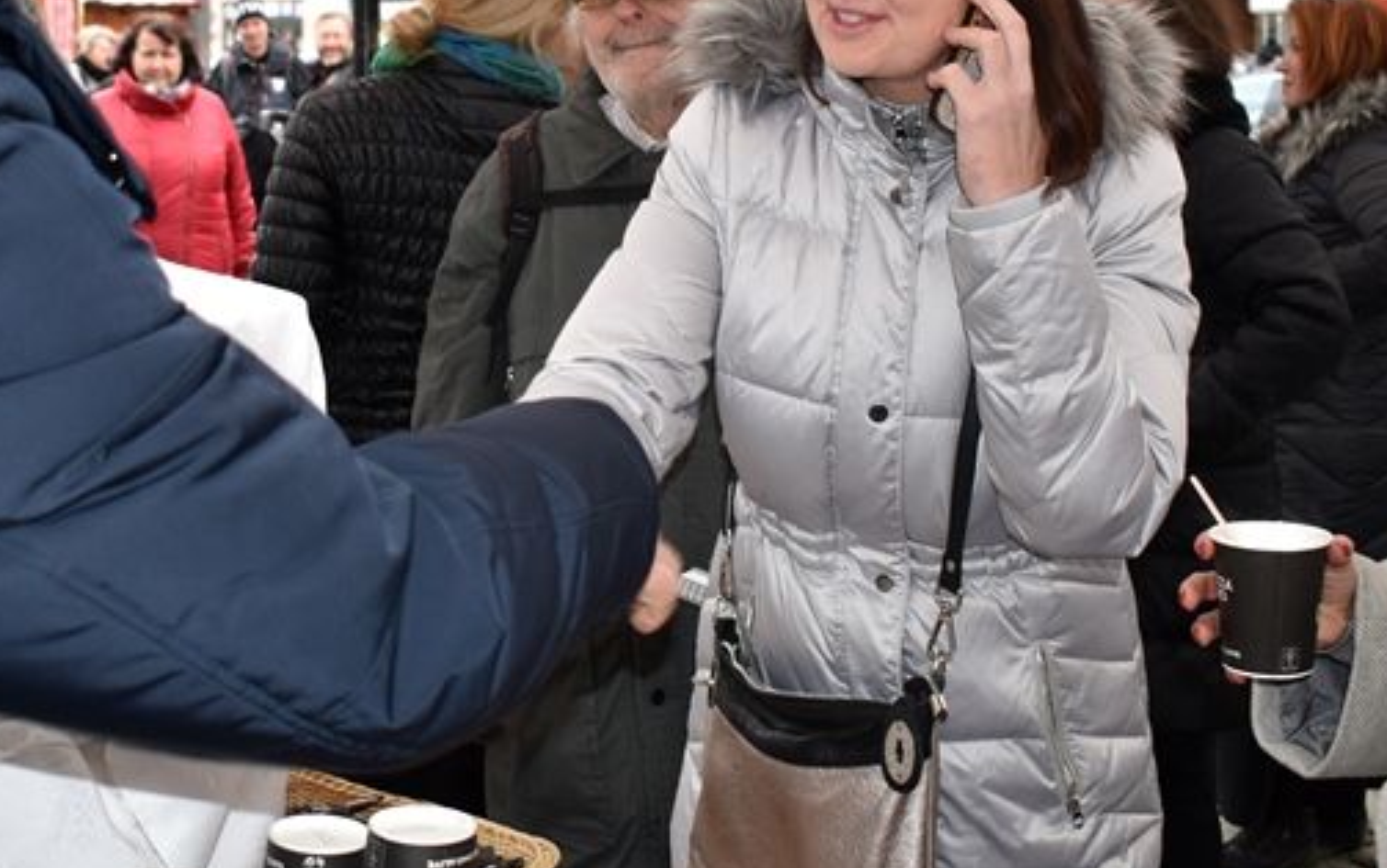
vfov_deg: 22.8
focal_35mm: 56
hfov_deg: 36.0
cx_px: 510
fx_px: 2118
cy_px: 169
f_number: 3.5
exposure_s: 1/60
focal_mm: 18
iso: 100
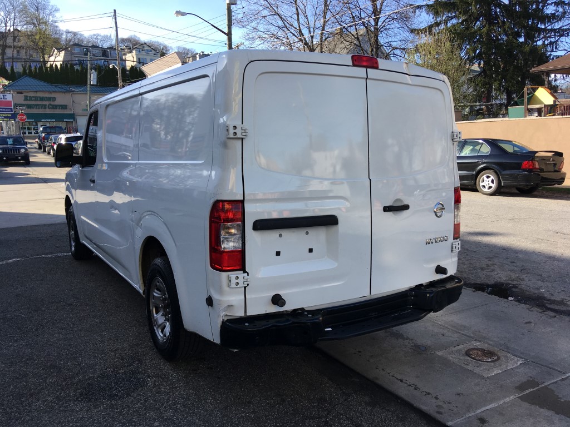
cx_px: 285
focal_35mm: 29
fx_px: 478
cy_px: 214
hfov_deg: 61.7
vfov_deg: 48.2
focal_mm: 4.15
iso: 25
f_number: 2.2
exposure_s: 1/516
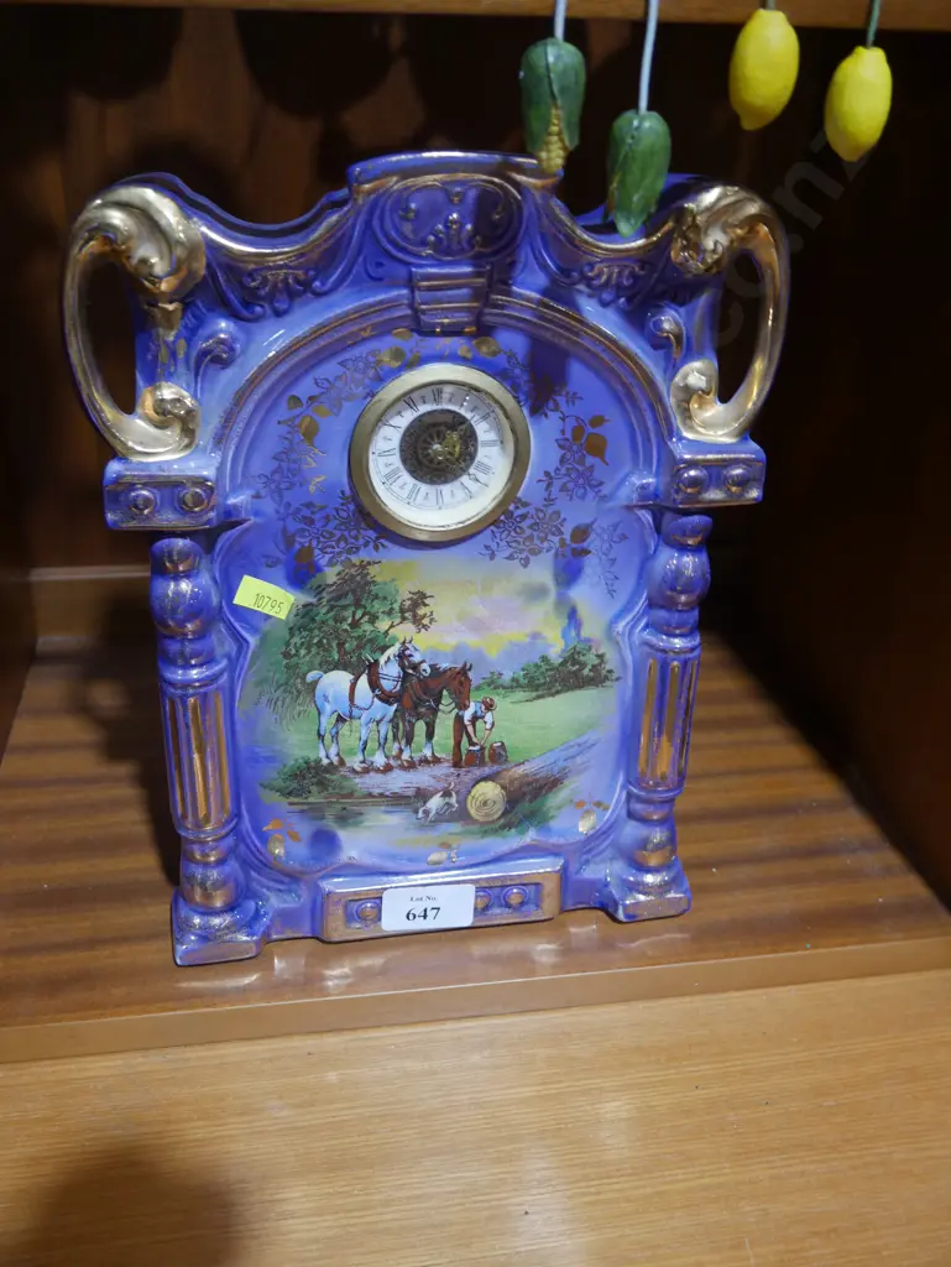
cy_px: 634
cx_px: 476
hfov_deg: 44.2
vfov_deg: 56.8
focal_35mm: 32
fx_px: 1171
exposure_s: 1/60
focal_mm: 16
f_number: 3.6
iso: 400
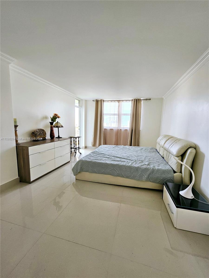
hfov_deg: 89.9
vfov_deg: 106.2
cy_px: 139
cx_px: 104
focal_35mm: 13
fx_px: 105
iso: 64
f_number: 2.2
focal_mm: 1.74
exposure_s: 1/60.2
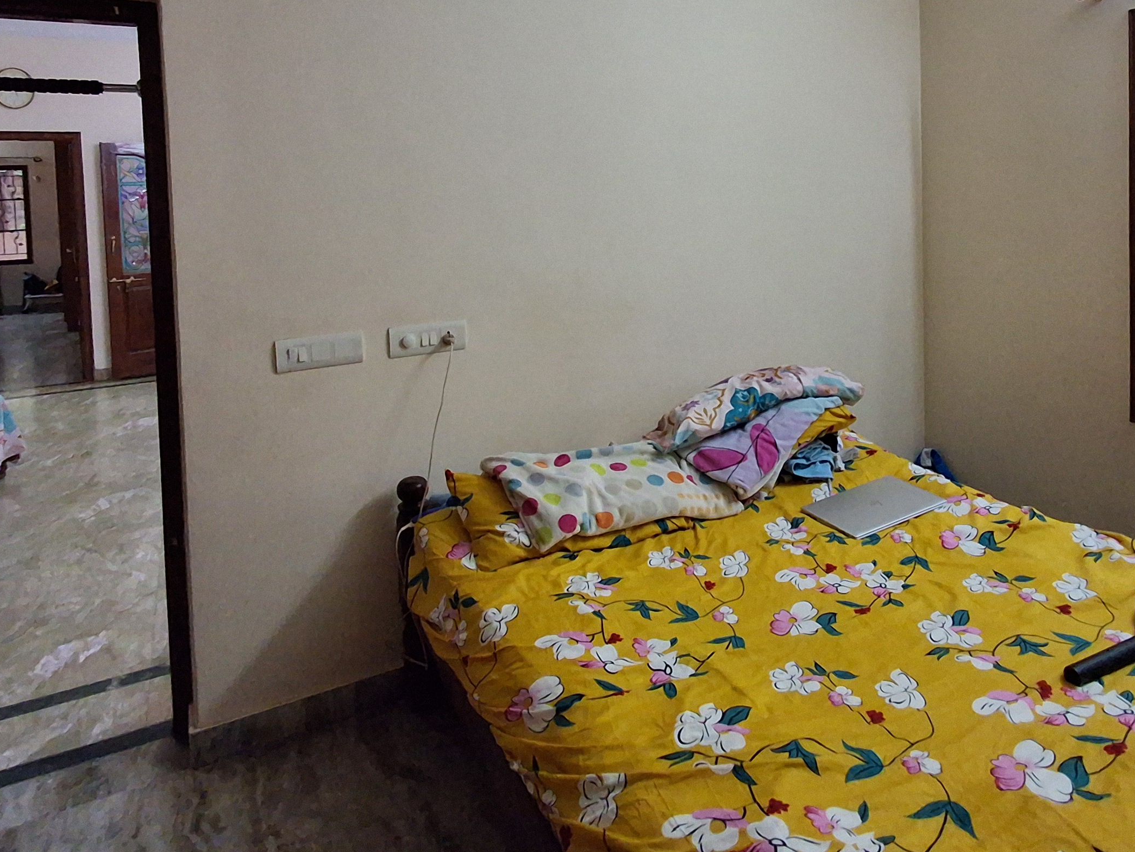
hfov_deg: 68.7
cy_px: 221
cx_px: 680
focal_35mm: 25
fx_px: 820
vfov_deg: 52.7
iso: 400
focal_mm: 1.64
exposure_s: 1/50
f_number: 2.2
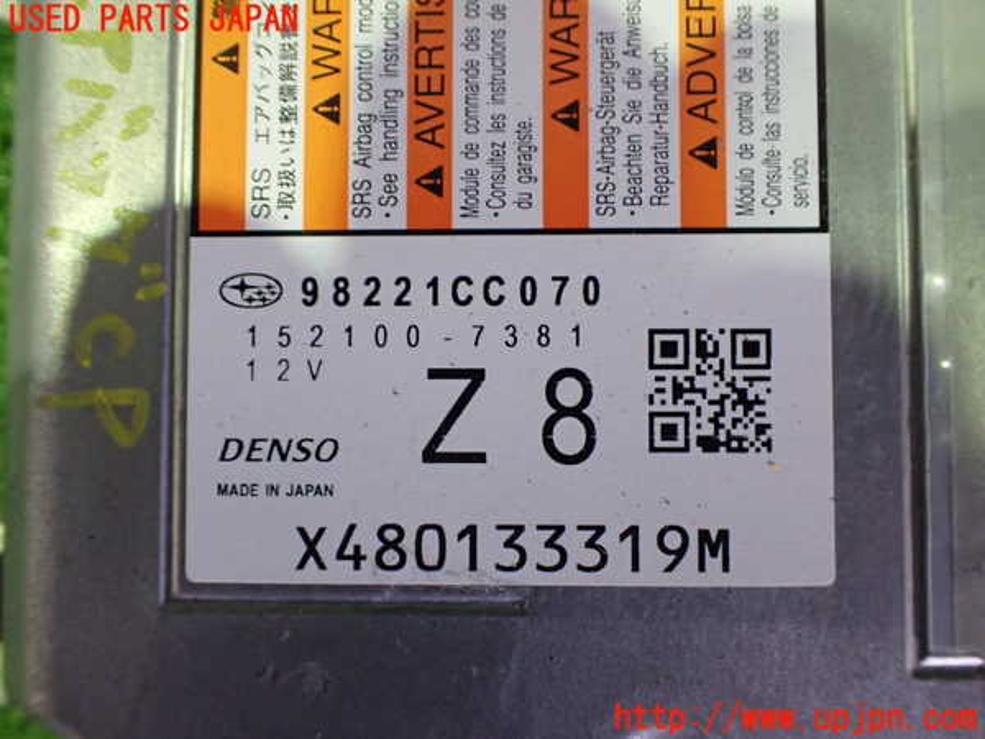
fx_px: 854
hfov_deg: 60.0
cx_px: 492
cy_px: 370
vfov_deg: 46.8
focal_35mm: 30
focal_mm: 5.4
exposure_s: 1/30
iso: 800
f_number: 2.3
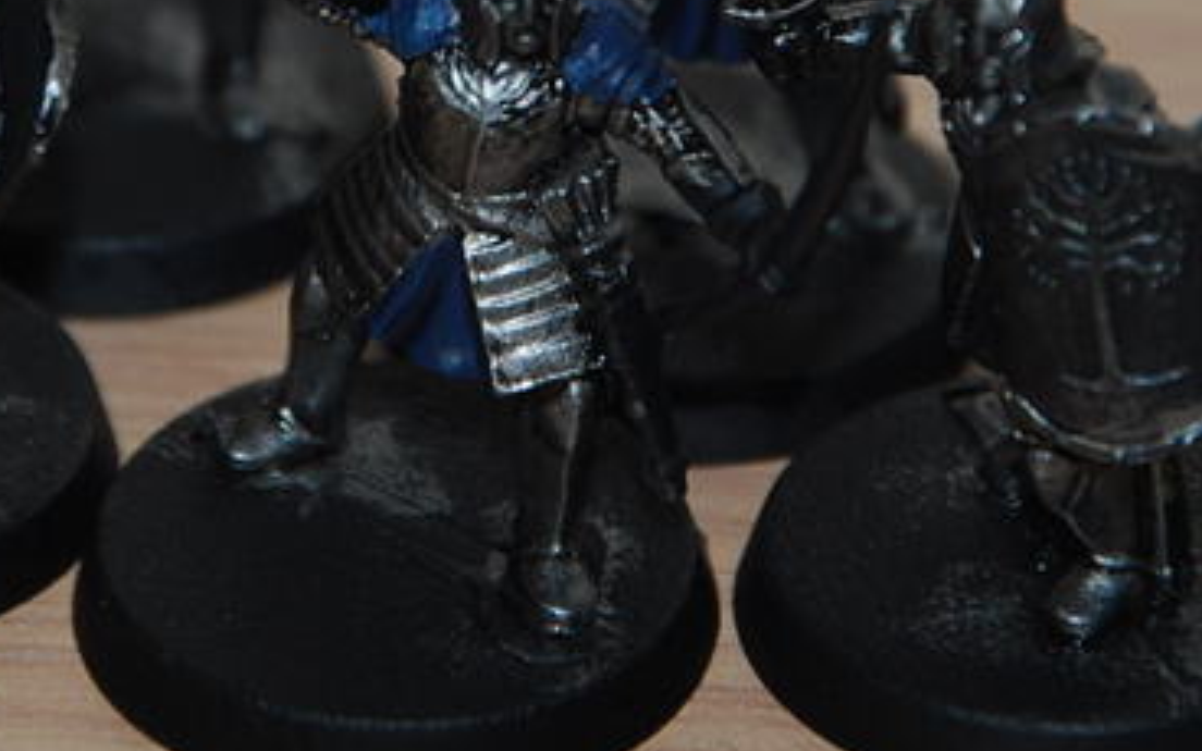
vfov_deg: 2.9
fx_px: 14624
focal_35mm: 446
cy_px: -57
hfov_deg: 4.7
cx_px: 266
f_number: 5.6
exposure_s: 1/125
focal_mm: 105
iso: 100
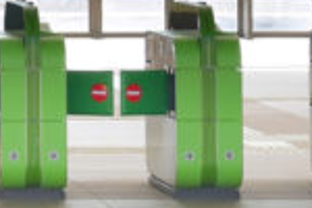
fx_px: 4428
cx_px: -410
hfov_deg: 4.0
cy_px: -294
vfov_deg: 2.7
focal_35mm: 511
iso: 100
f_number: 4.5
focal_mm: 50
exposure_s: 1/200
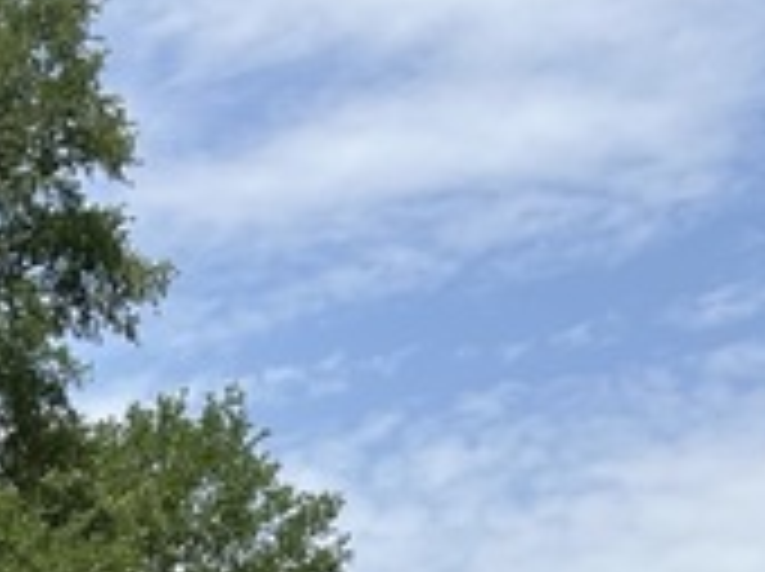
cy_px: 968
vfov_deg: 13.7
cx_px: -40
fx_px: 2163
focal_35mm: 98
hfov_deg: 19.4
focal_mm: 5.7
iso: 50
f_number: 1.5
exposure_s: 1/3704
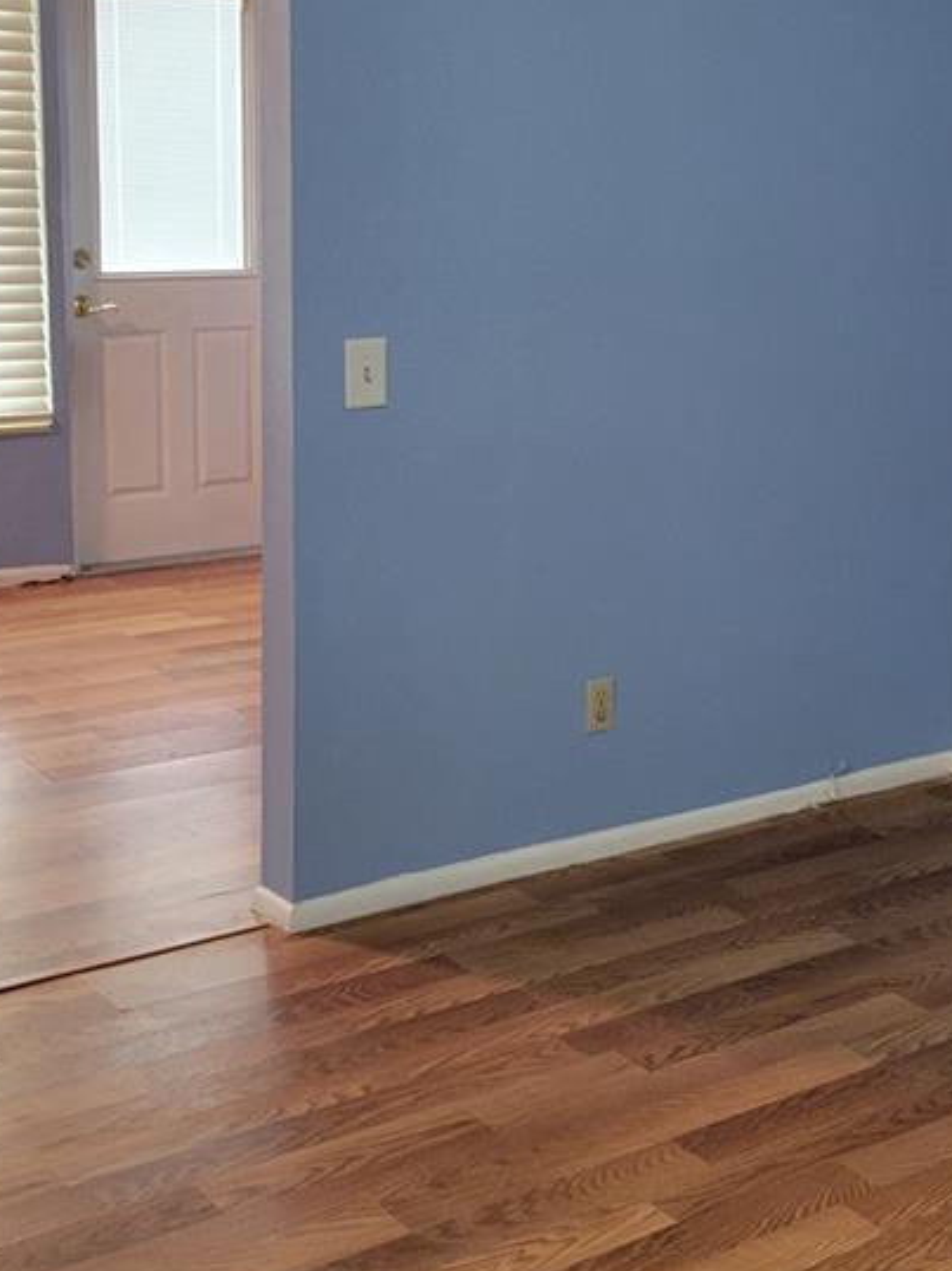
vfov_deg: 33.1
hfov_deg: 24.6
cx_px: 839
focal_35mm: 58
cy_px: 484
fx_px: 2128
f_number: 1.8
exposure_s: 1/40
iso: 250
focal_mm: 5.4
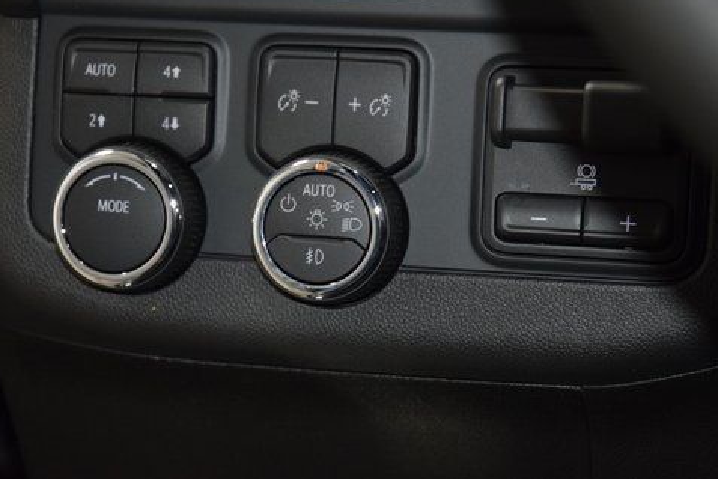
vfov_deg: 9.7
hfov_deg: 14.5
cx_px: 313
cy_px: 160
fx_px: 2812
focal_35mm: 141
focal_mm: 70
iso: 1600
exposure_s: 1/50
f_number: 4.5
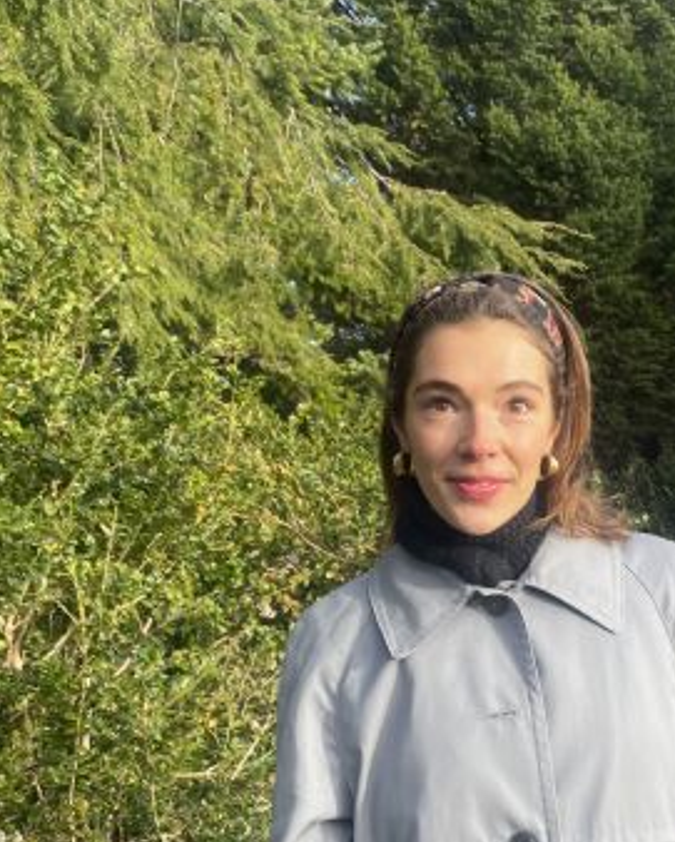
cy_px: 573
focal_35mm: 45
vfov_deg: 40.5
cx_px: 478
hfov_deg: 33.0
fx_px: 1122
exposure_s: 1/532
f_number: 1.6
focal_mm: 4.2
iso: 32
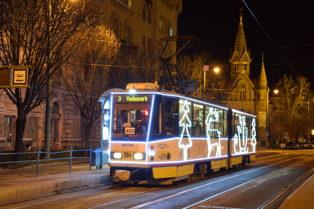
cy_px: 104
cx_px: 157
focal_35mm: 60
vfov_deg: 22.6
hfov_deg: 33.4
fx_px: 523
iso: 200
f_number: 6.3
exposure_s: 1/1.3
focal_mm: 40
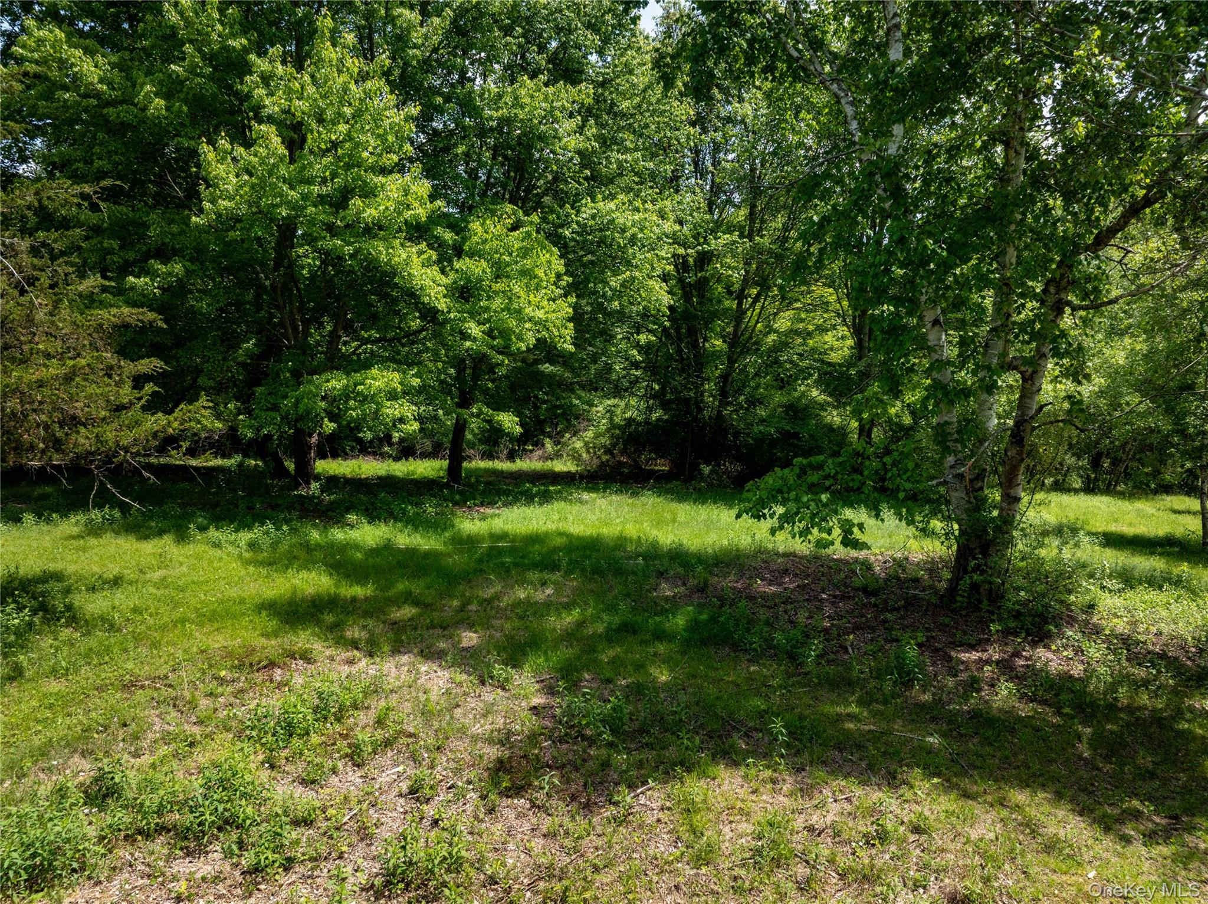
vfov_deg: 56.8
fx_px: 837
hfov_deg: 71.6
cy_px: 452
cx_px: 604
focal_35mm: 24
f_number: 8
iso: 100
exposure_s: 1/500
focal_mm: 12.29
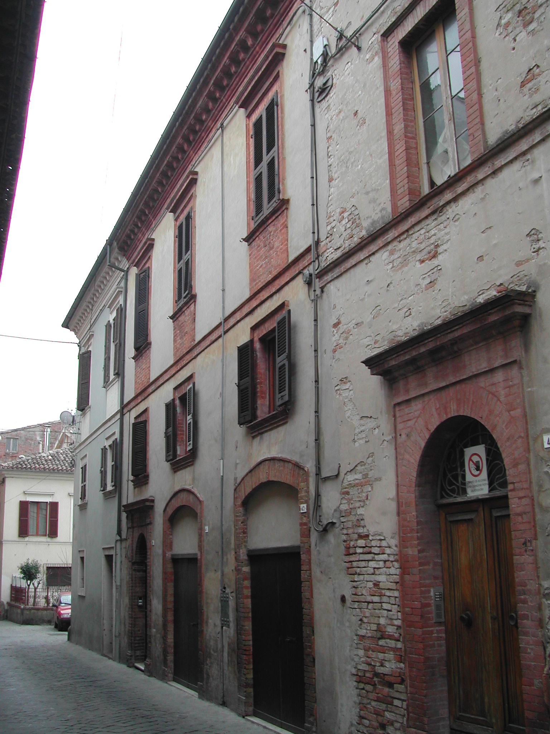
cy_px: 367
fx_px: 805
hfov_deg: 37.7
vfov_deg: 49.0
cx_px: 275
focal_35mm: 38
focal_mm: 8
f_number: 2.8
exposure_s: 1/155
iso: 100
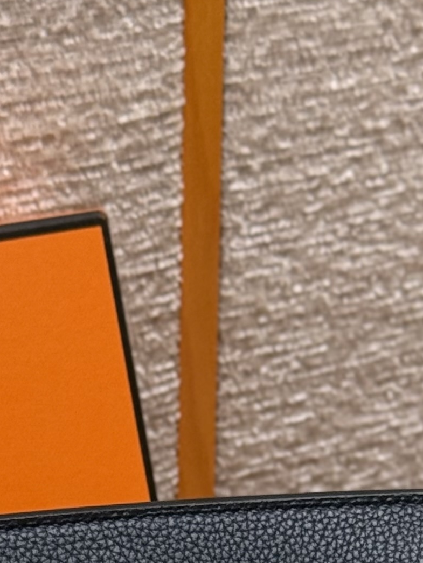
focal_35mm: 185
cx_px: 208
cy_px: 983
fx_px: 3013
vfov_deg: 10.1
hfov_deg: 8.0
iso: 50
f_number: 1.78
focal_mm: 6.76
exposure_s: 1/50
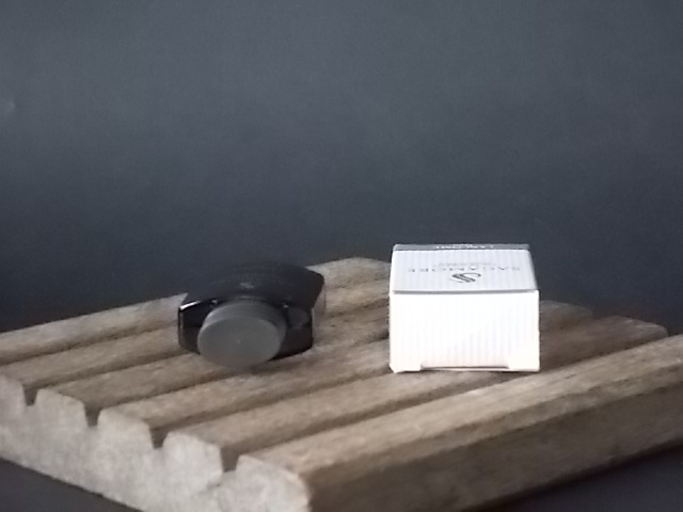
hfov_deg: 17.4
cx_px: 342
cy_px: 256
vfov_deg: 13.1
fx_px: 2230
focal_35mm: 113
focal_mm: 20.1
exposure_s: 1/50
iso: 800
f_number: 6
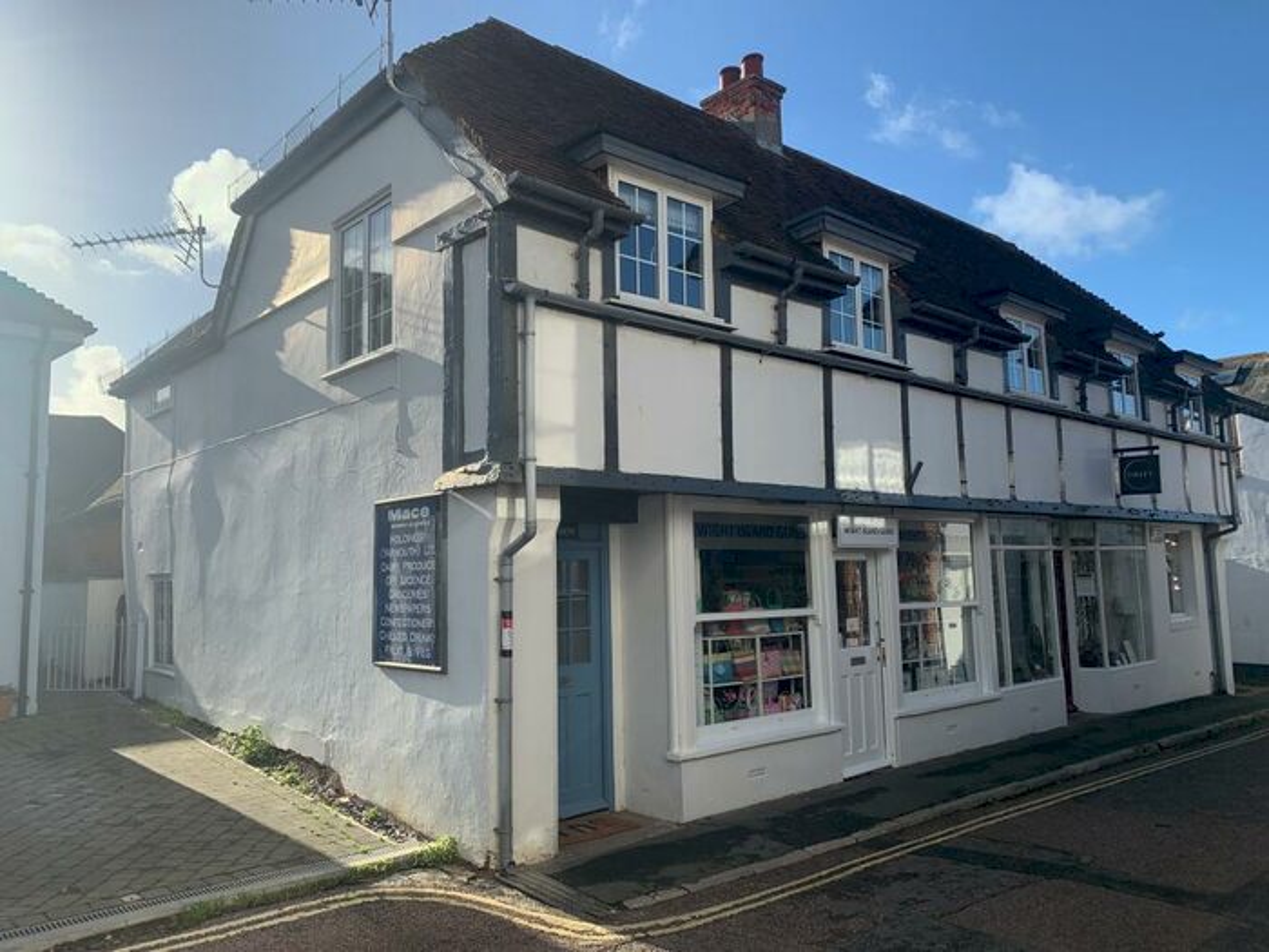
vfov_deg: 53.1
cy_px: 476
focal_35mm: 26
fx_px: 953
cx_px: 634
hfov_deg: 67.3
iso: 25
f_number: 1.8
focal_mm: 4.25
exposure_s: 1/1992
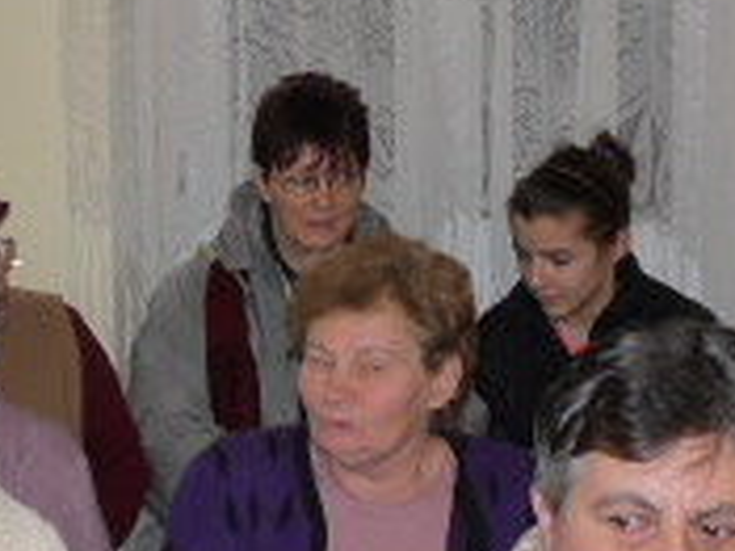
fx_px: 2101
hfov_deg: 19.7
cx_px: 172
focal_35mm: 99
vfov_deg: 14.9
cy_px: 135
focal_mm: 4.8
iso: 160
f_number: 2.8
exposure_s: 1/60
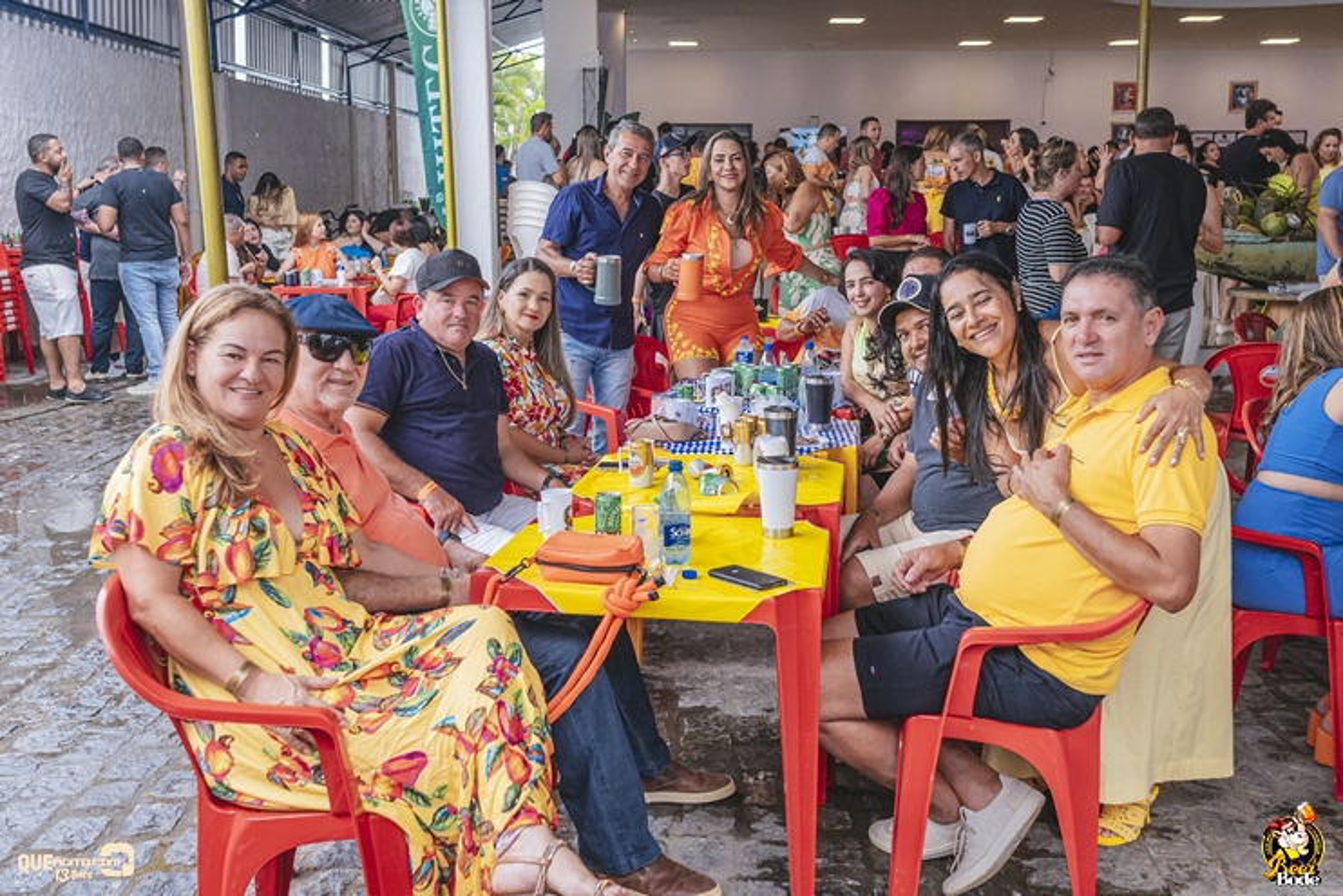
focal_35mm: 36
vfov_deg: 36.9
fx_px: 1343
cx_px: 672
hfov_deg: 53.1
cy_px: 448
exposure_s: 1/640
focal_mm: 24
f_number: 4
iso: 1600
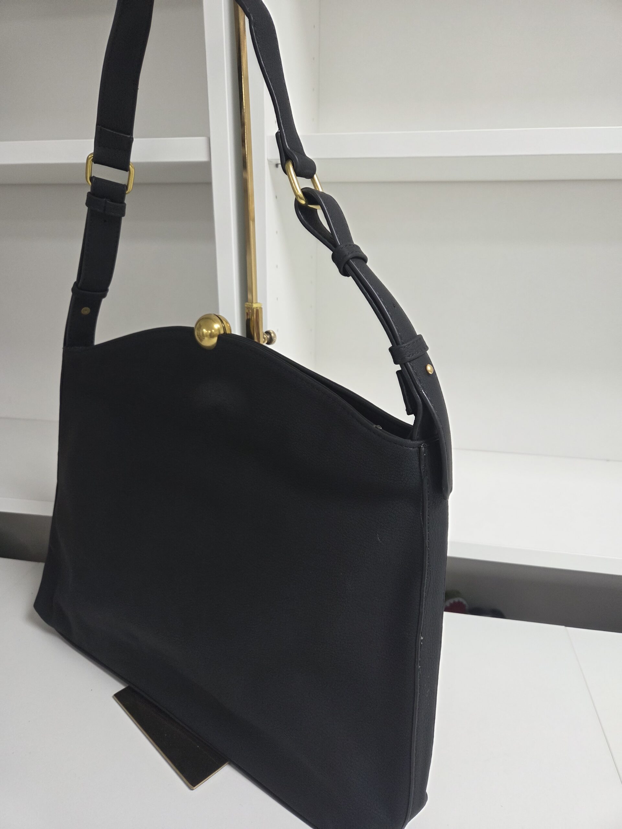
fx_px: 551
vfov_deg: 73.9
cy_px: 414
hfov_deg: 58.9
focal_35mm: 23
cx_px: 311
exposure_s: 1/100
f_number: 1.8
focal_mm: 5.4
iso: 200
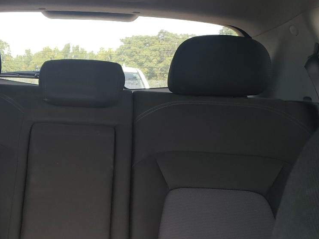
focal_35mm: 56
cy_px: 185
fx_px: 516
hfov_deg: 33.3
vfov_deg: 25.7
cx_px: 62
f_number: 1.5
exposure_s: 1/120
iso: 63
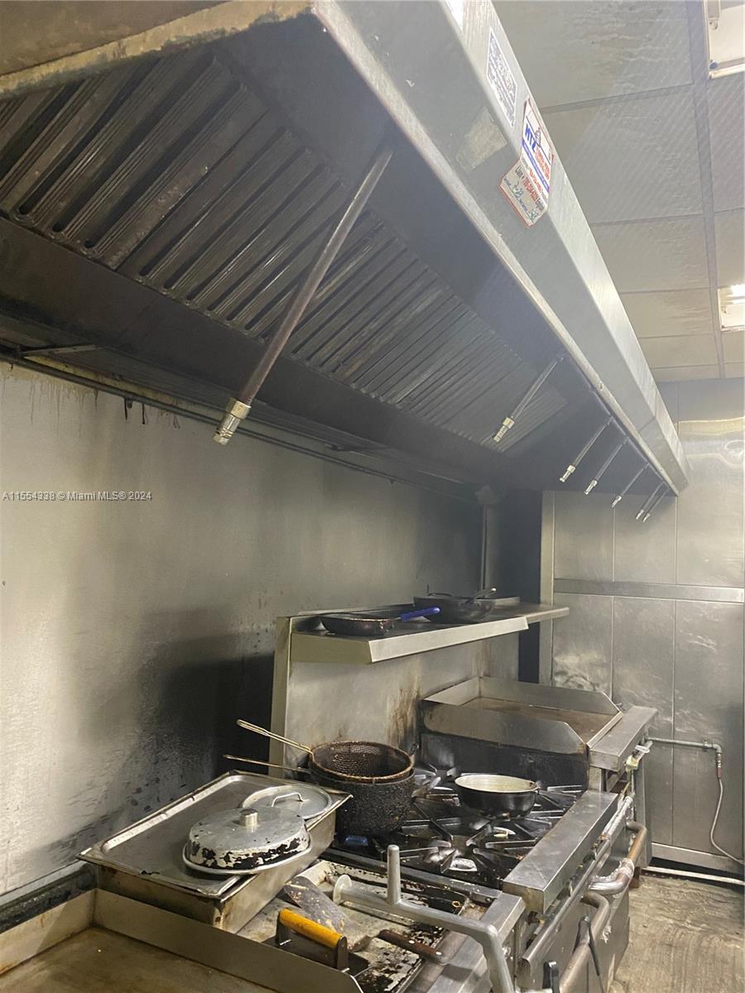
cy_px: 496
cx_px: 372
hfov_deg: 53.1
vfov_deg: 67.3
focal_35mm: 26
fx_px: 746
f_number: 1.8
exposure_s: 1/60
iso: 500
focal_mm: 4.25
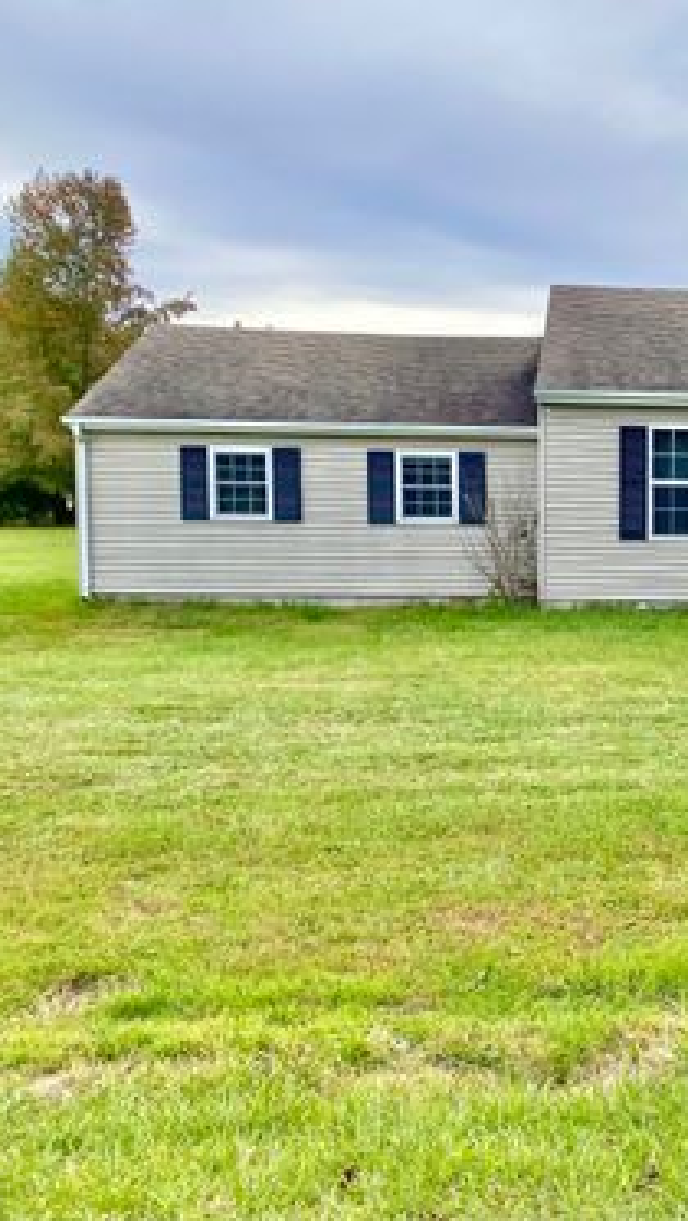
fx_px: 1232
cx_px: 740
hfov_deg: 28.6
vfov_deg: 52.8
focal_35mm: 38
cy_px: 610
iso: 32
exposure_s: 1/1206
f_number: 1.8
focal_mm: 4.25
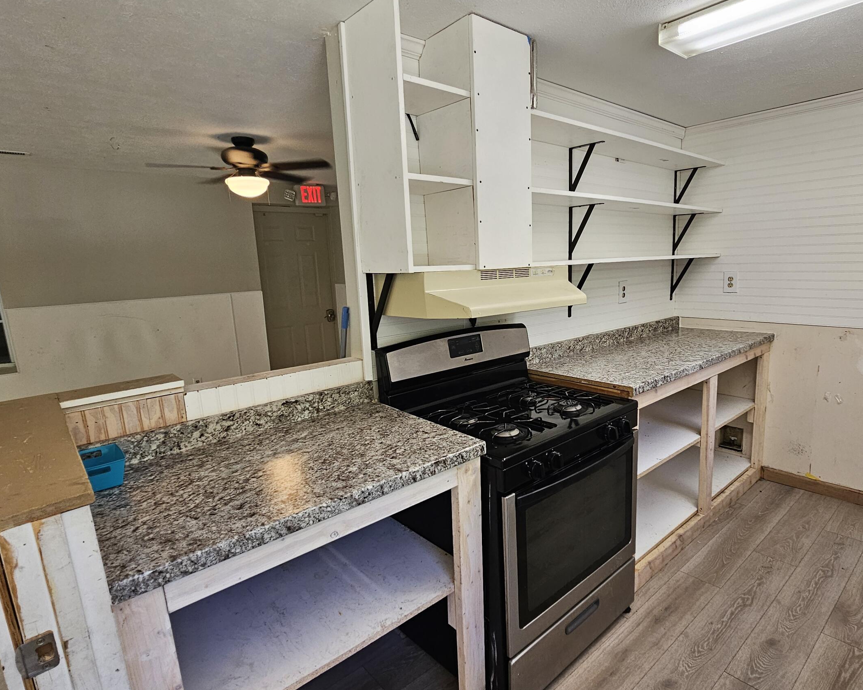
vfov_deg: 73.8
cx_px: 487
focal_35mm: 18
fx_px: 460
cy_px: 350
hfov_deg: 85.9
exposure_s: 1/60
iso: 80
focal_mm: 2.2
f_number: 2.2
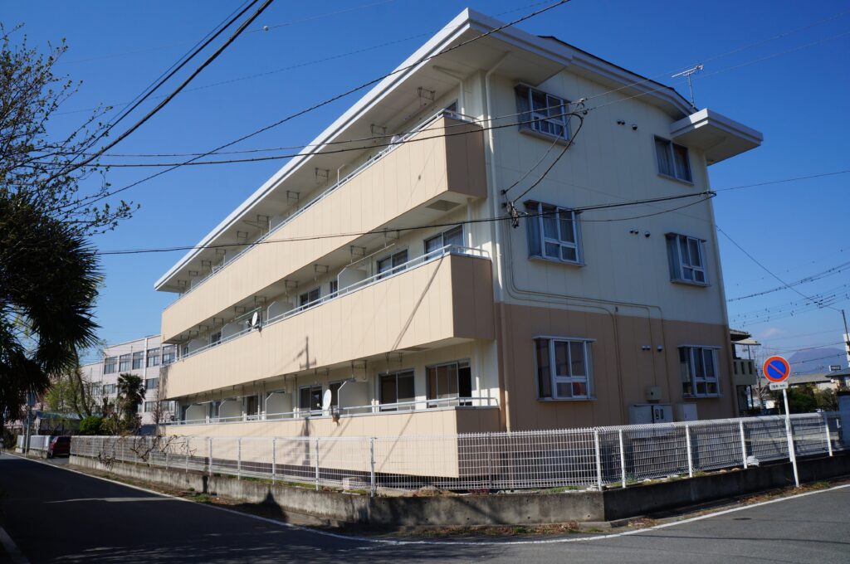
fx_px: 637
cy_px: 282
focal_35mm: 27
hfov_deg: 67.4
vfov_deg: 47.8
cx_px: 425
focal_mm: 18
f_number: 13
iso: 200
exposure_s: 1/400
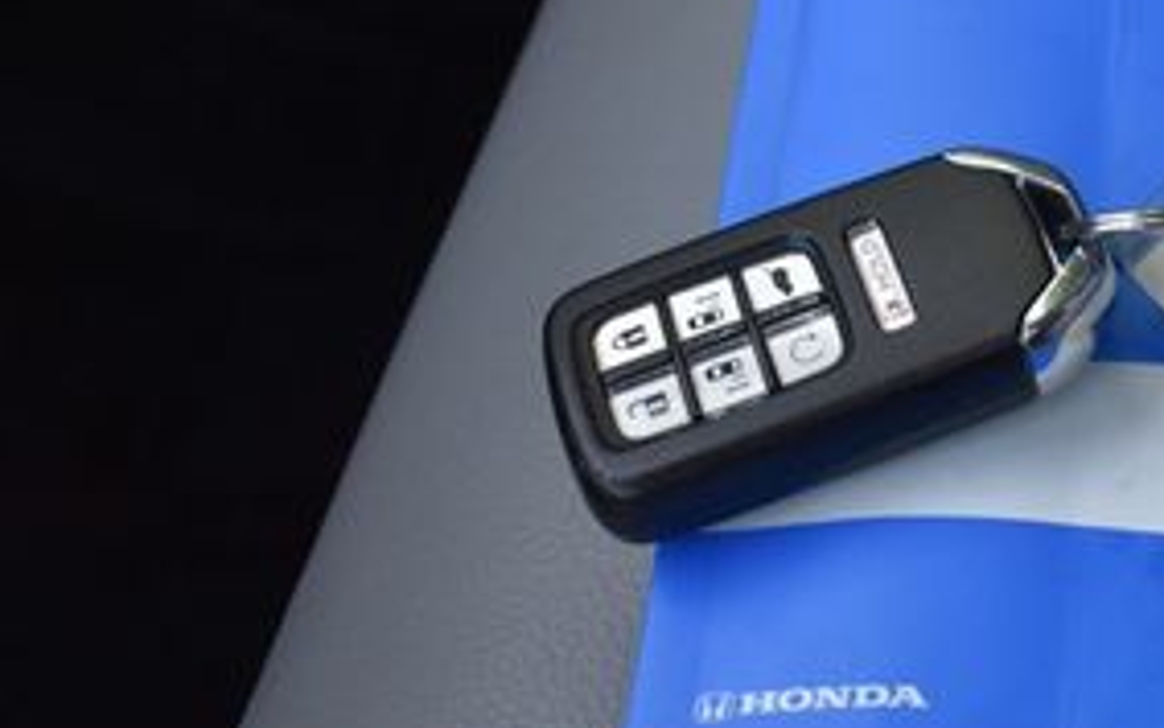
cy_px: 220
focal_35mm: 83
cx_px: 1246
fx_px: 2634
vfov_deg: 15.7
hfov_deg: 23.5
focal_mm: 24
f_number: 4
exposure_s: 1/160
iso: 800
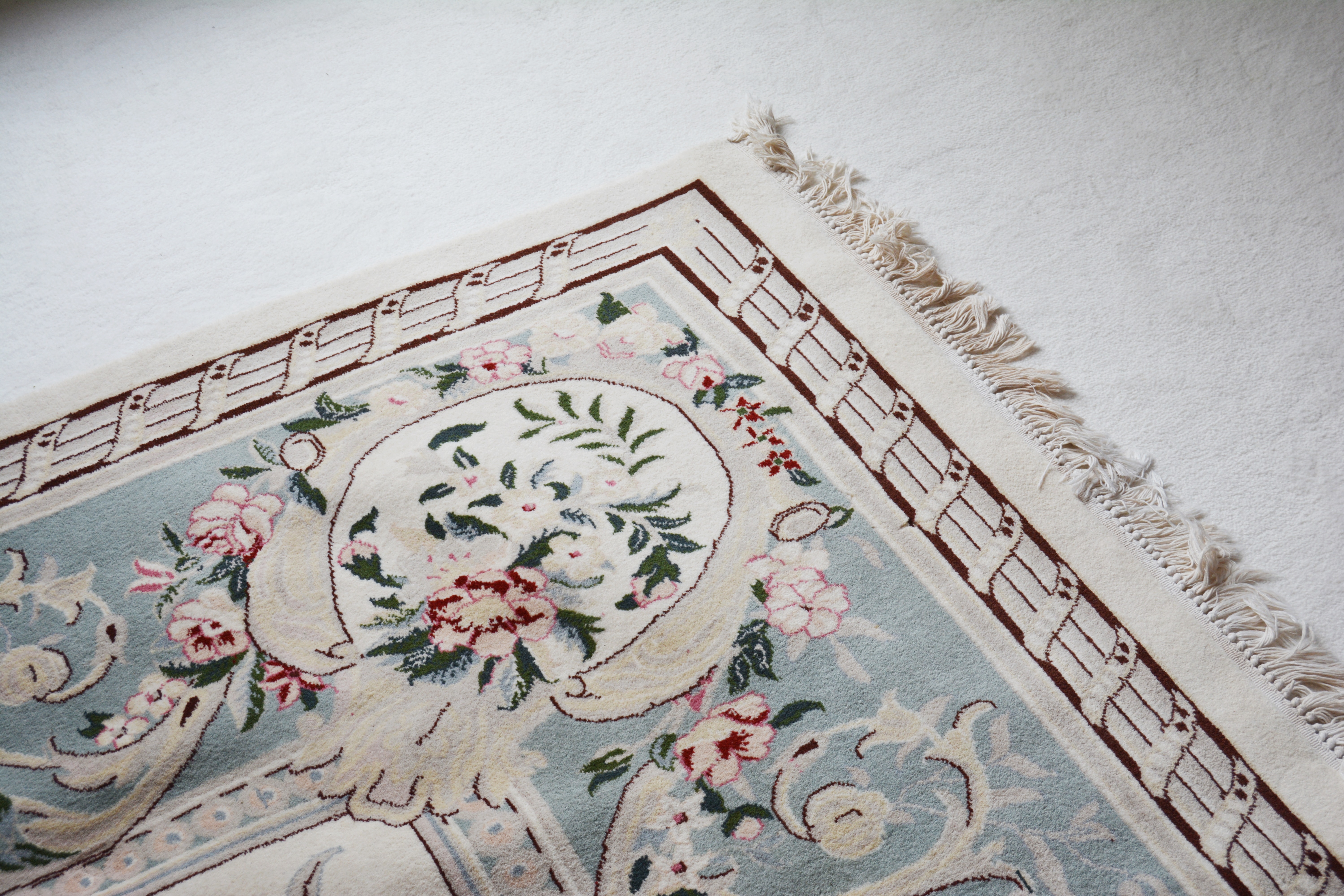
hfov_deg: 35.1
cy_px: 448
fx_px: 2128
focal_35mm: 57
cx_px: 672
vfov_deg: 23.8
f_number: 7.1
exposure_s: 1/200
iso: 200
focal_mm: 38
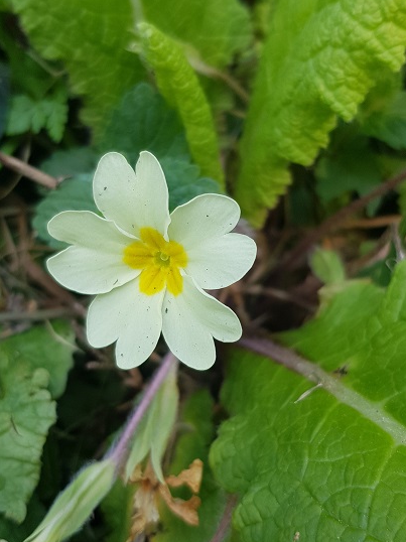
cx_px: 190
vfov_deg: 47.8
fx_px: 610
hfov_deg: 36.8
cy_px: 291
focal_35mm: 39
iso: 40
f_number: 1.7
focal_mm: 4.2
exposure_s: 1/126
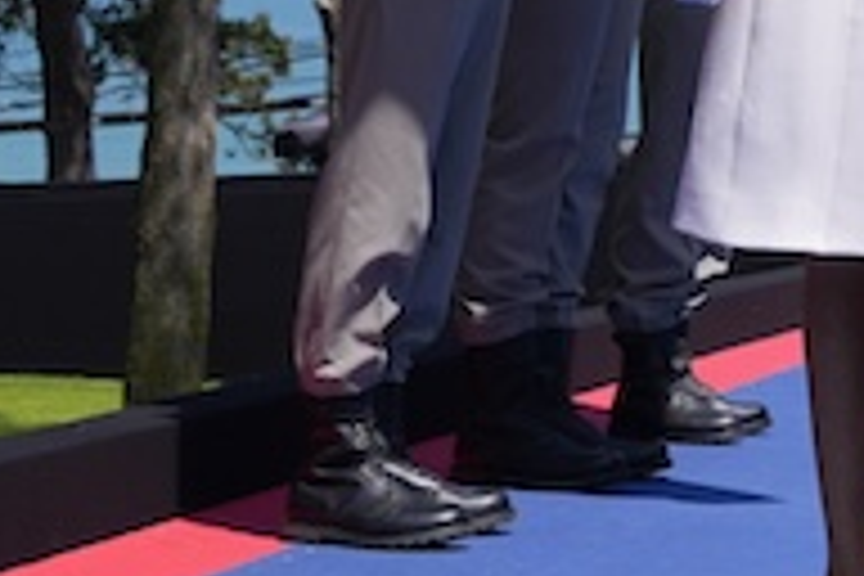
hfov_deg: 12.3
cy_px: -958
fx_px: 3600
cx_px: 1674
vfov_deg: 8.2
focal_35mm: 150
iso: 250
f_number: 5
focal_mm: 24
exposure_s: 1/2000
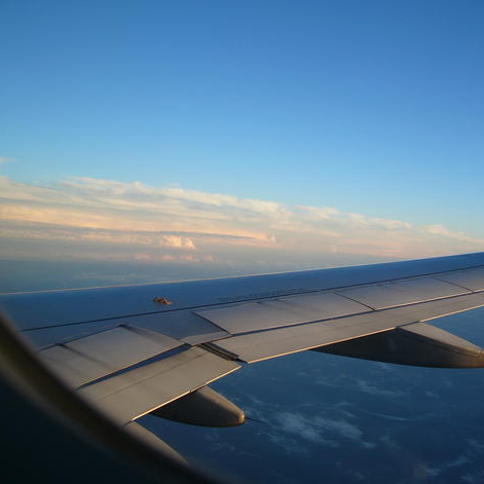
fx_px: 664
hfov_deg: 40.0
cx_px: 253
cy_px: 246
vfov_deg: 40.0
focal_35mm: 42
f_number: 2.8
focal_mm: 5.8
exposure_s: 1/200
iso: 50
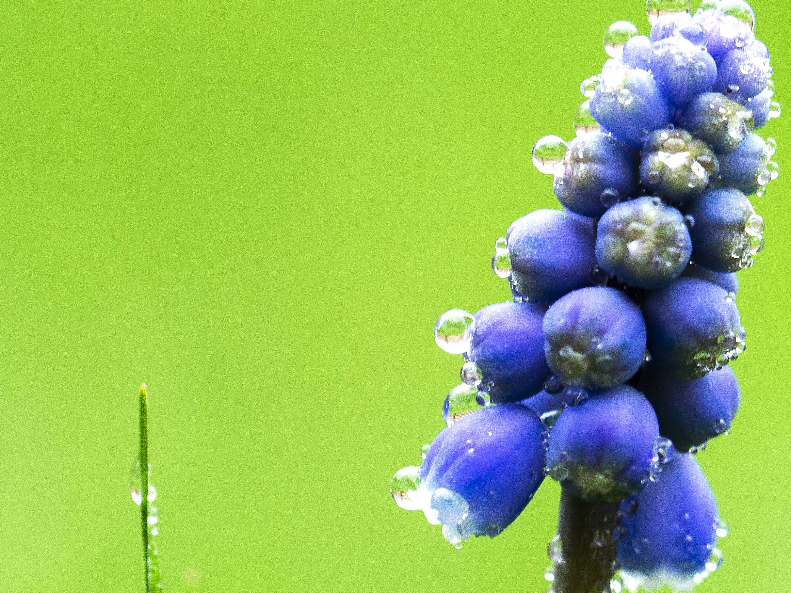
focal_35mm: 536
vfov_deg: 2.8
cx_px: 917
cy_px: 512
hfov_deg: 3.7
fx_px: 12247
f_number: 5
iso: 200
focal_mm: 150
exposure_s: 1/30
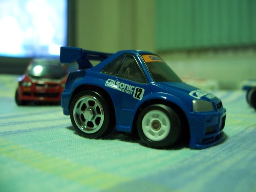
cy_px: 96
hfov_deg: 51.4
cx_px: 128
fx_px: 266
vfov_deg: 39.7
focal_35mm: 36
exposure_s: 1/2
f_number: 3
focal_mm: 6
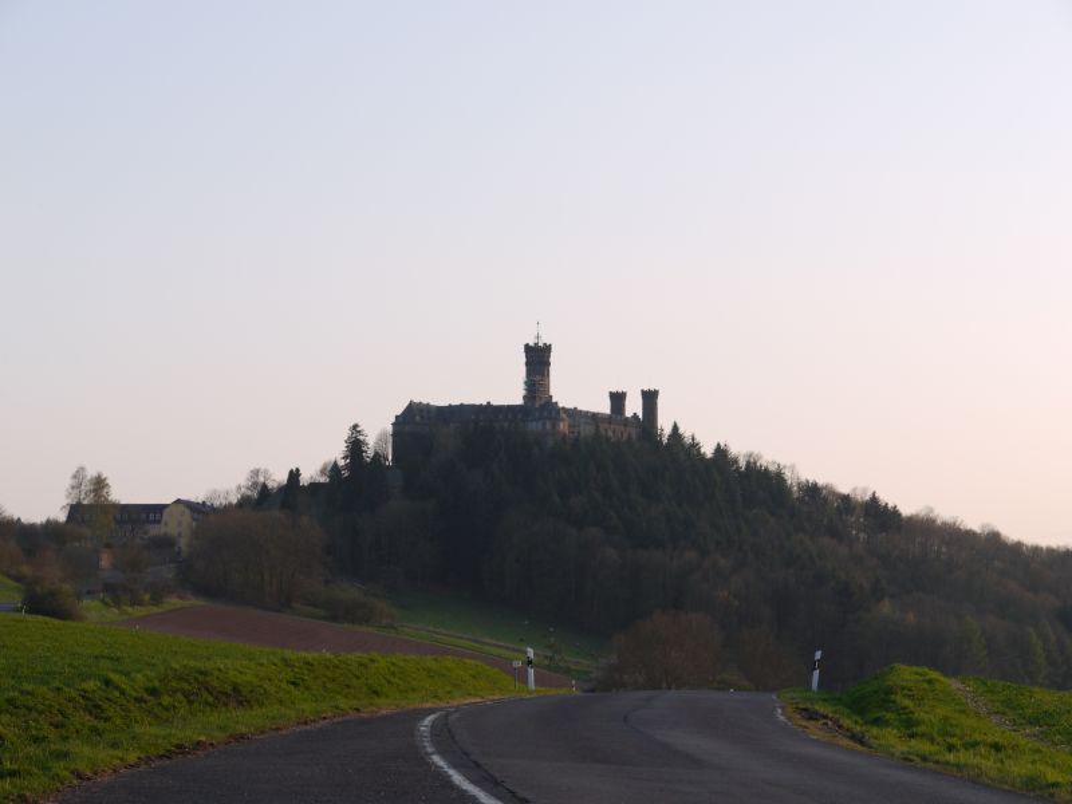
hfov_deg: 21.8
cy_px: 402
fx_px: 2787
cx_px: 536
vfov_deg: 16.4
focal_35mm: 90
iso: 100
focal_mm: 45
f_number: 10
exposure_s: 1/60
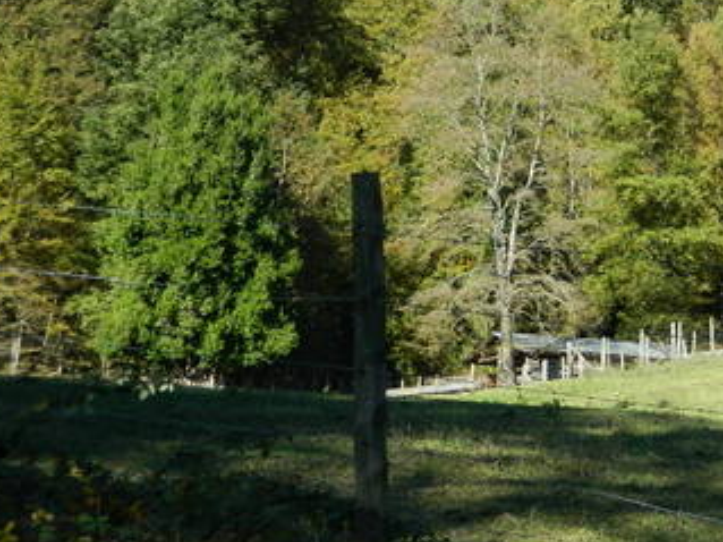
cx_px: 873
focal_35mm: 118
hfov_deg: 16.0
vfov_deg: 12.5
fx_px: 2464
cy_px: 68
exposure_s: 1/320
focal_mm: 8.4
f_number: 3.6
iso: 80
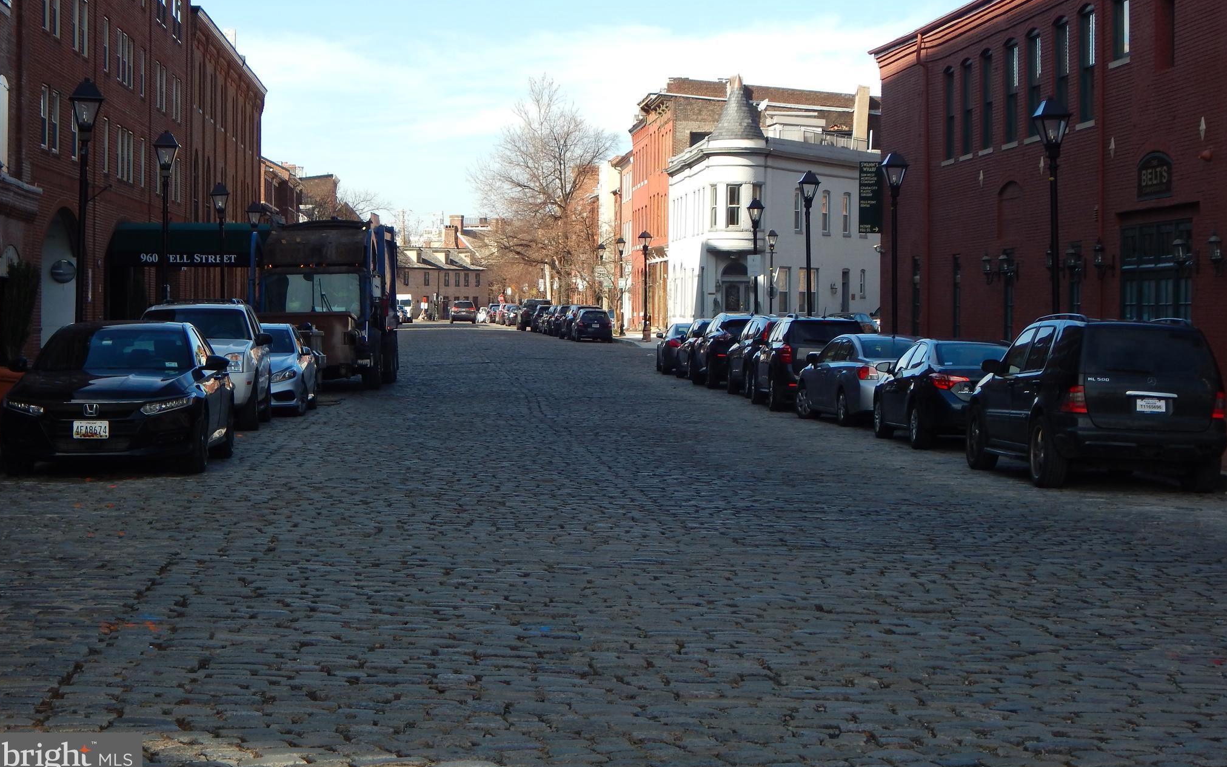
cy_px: 317
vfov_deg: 17.6
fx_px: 2475
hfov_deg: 27.8
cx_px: 612
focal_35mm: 74
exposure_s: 1/500
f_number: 4.1
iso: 125
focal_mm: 12.3
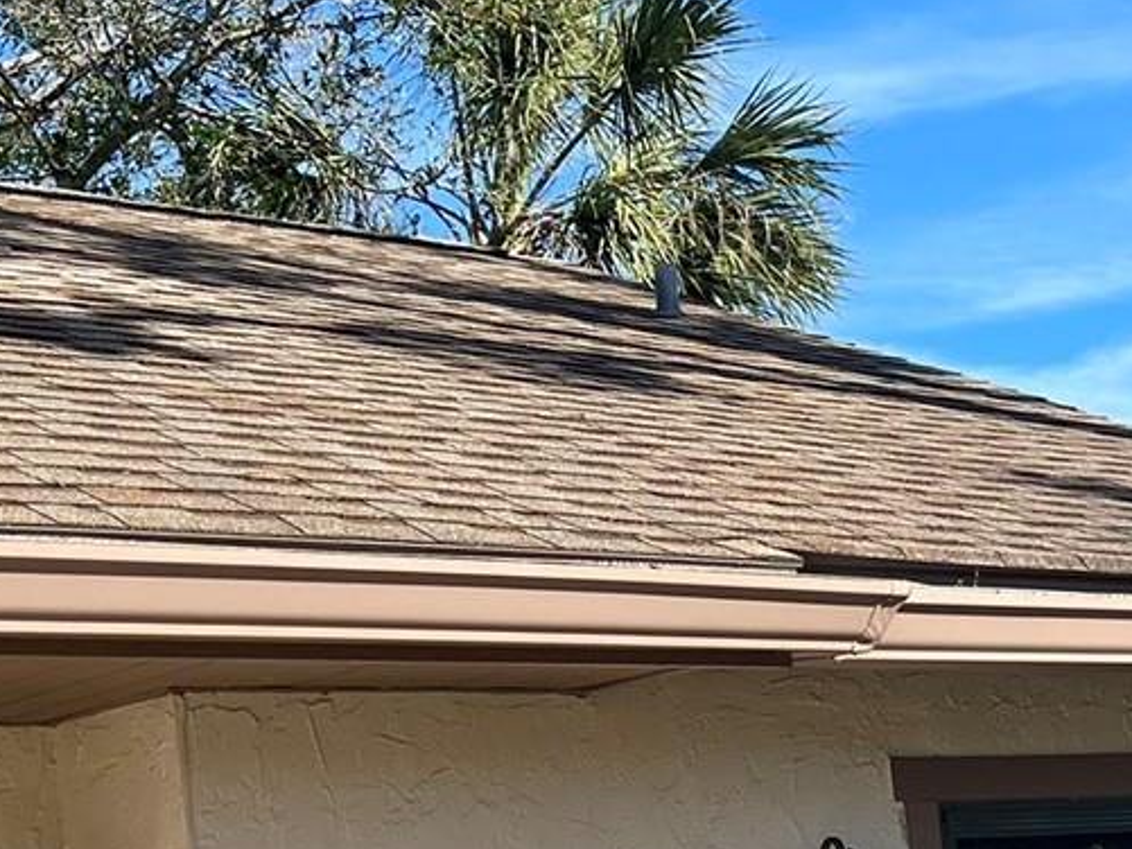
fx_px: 2715
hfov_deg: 22.8
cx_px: 1069
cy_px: 1003
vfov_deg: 17.0
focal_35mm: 83
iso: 50
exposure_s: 1/3257
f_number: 1.5
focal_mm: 5.7
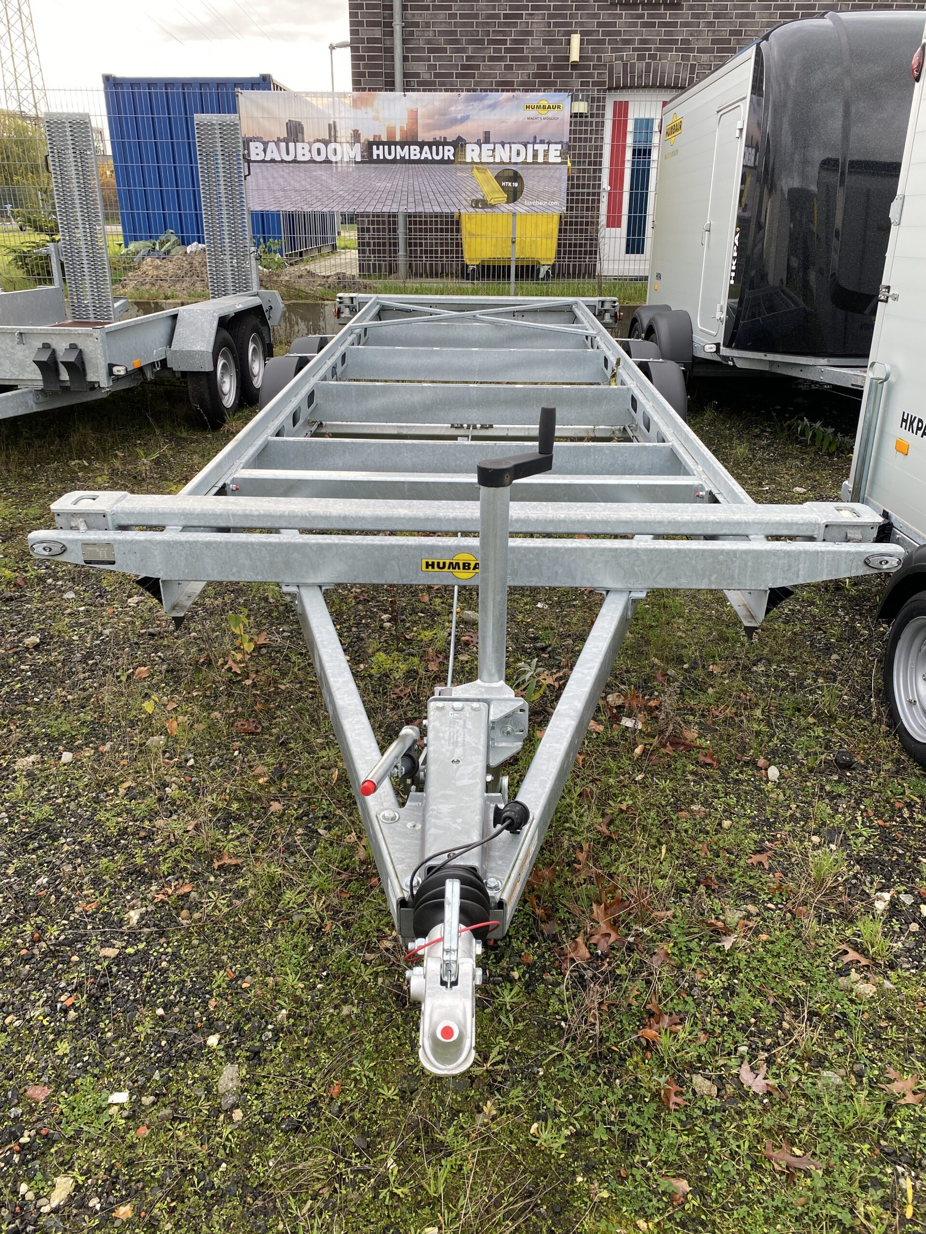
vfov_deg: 67.3
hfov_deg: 53.1
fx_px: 927
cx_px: 463
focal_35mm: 26
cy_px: 617
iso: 32
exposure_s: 1/283
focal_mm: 4.25
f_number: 1.8
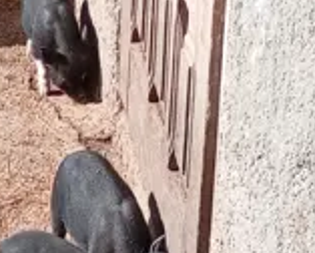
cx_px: 46
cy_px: 285
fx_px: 1736
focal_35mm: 186
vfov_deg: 8.3
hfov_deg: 10.3
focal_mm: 4.27
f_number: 1.8
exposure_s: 1/774
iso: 110
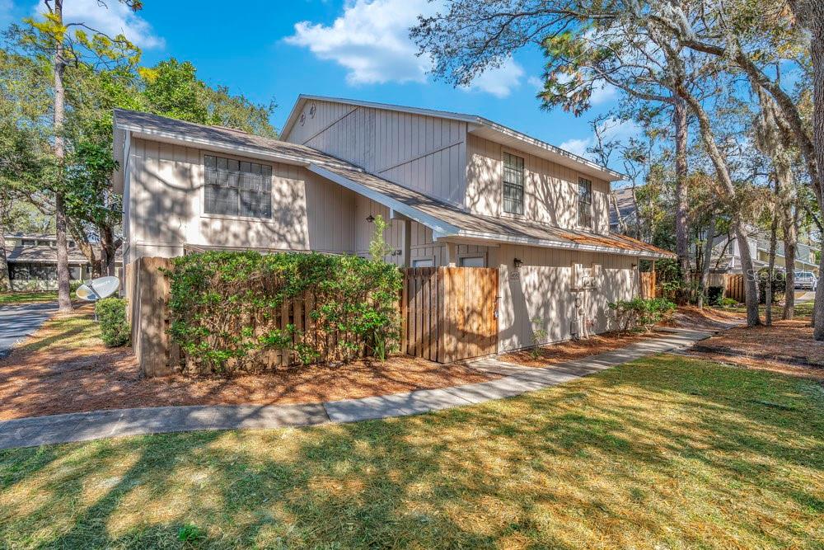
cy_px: 275
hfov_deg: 96.7
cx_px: 412
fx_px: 366
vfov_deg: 73.8
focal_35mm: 16
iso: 100
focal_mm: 16
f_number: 8
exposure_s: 1/100
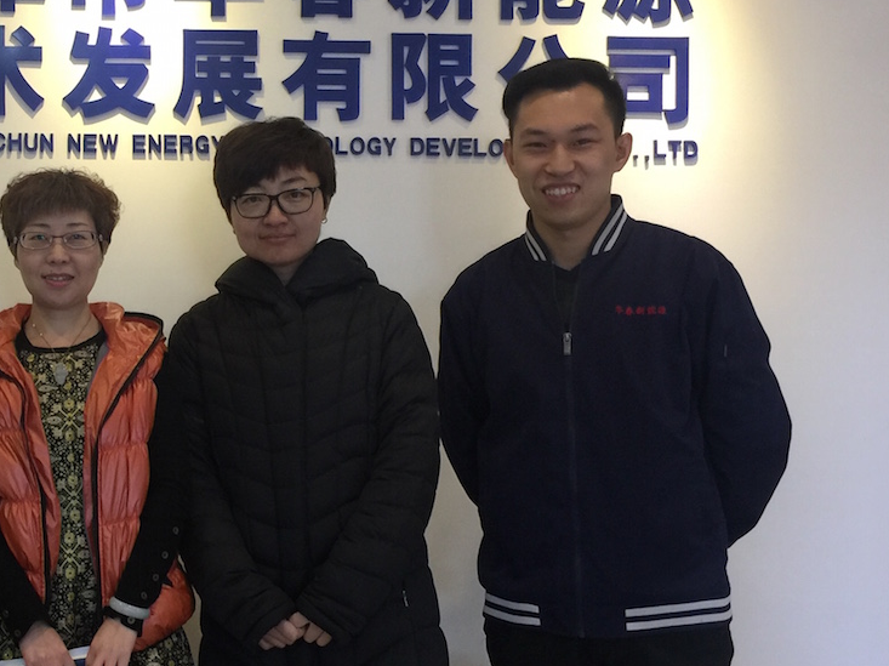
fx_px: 1463
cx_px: 131
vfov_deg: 25.6
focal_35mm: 57
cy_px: 377
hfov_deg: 32.5
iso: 64
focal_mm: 4.15
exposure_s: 1/17
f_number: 2.2
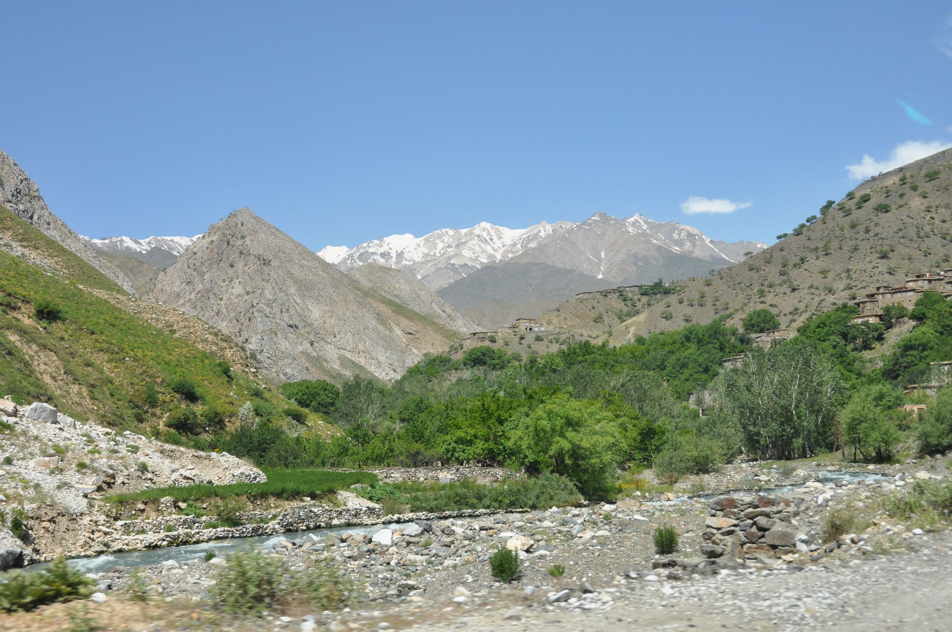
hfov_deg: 37.9
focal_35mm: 52
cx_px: 476
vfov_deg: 25.7
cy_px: 316
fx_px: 1387
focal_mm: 35
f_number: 9
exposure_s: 1/320
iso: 200
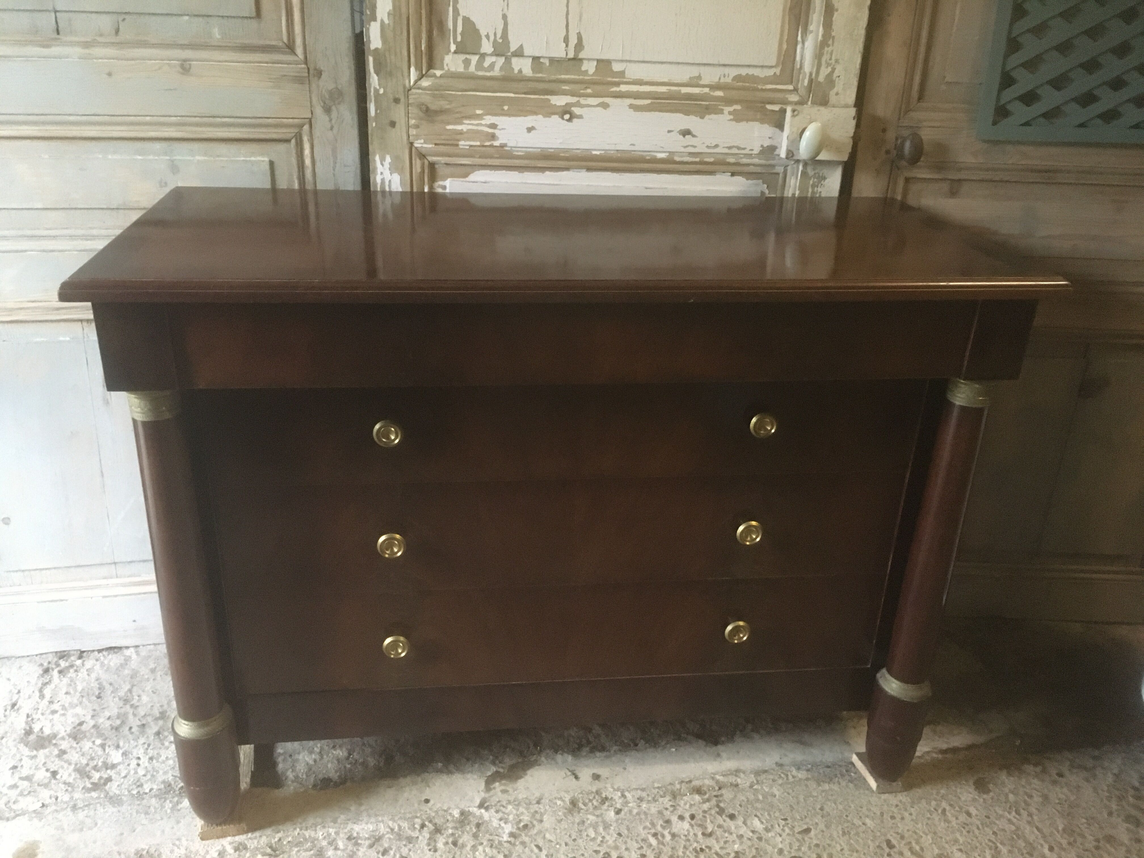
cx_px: 572
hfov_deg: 61.7
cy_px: 429
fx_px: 958
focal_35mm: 29
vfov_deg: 48.2
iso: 400
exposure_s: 1/17
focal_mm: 4.15
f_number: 2.2
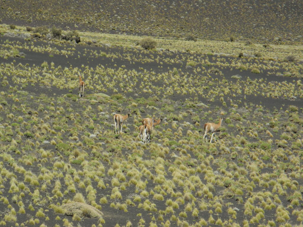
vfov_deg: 7.4
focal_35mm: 200
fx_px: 1751
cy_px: 114
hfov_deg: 9.9
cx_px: 152
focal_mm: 42.6
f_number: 6.3
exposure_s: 1/2000
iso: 400
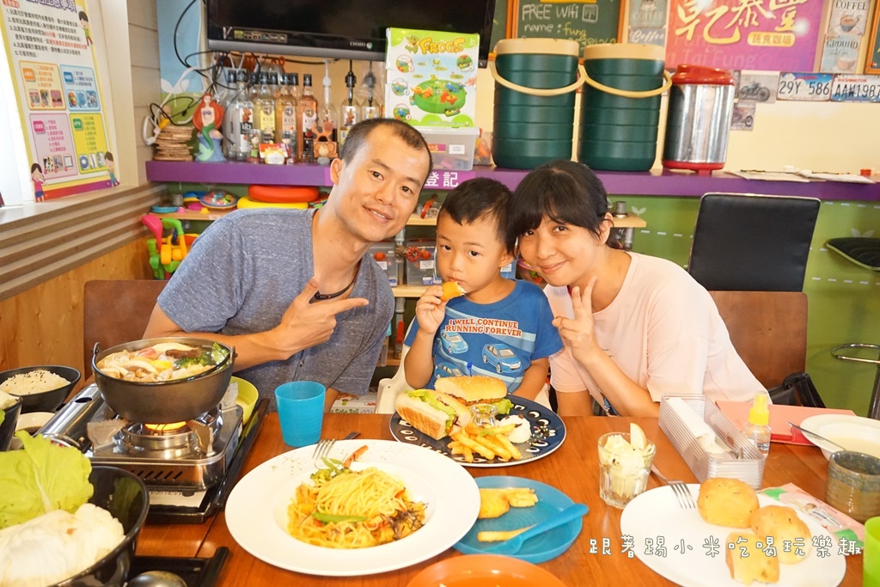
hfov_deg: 61.9
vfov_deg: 43.6
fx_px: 733
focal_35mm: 30
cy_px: 294
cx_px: 440
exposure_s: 1/125
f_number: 4
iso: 3200
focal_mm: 20
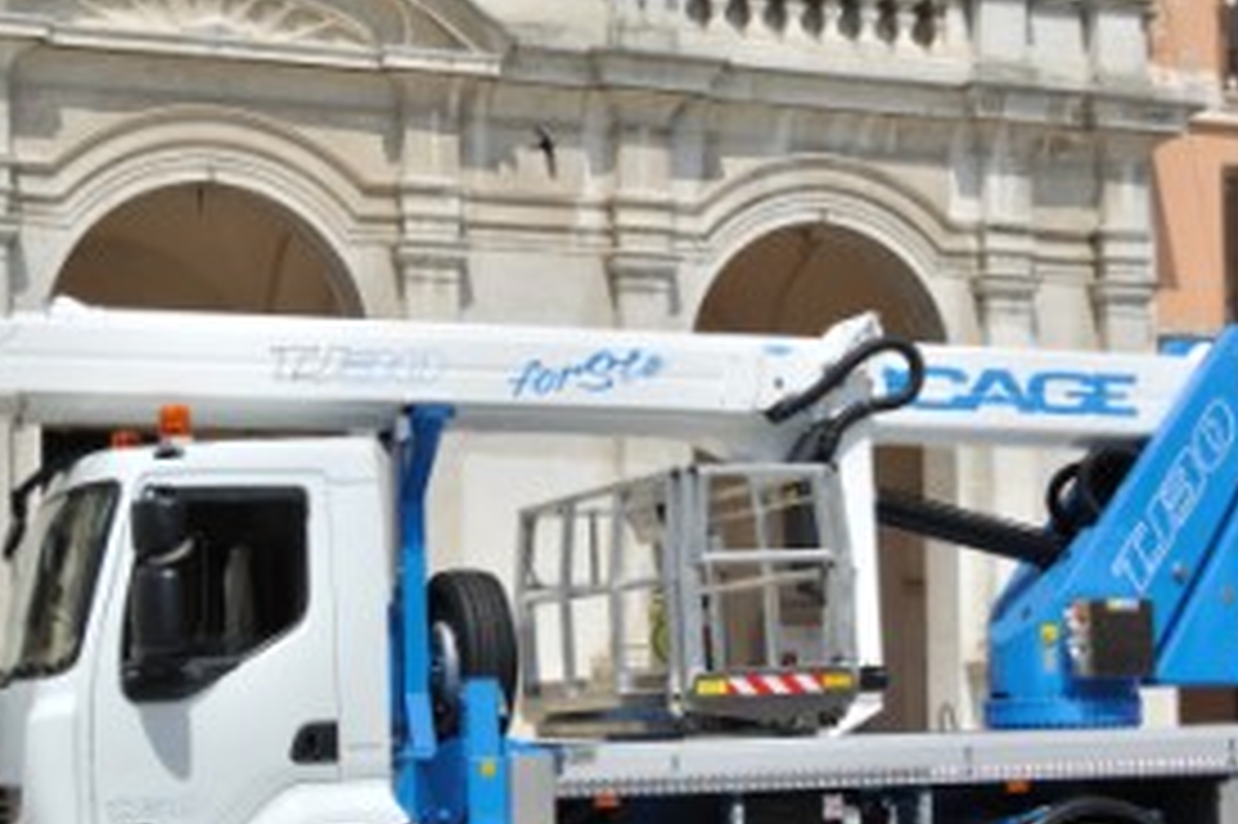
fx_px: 2434
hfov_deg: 28.5
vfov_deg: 19.0
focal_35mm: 71
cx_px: 612
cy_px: 644
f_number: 5.6
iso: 200
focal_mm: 29
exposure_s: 1/1000
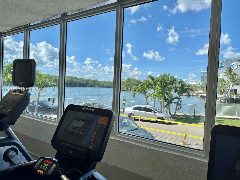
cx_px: 120
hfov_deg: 71.6
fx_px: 166
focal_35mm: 24
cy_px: 90
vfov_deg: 56.8
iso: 80
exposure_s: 1/966
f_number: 1.78
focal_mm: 6.76
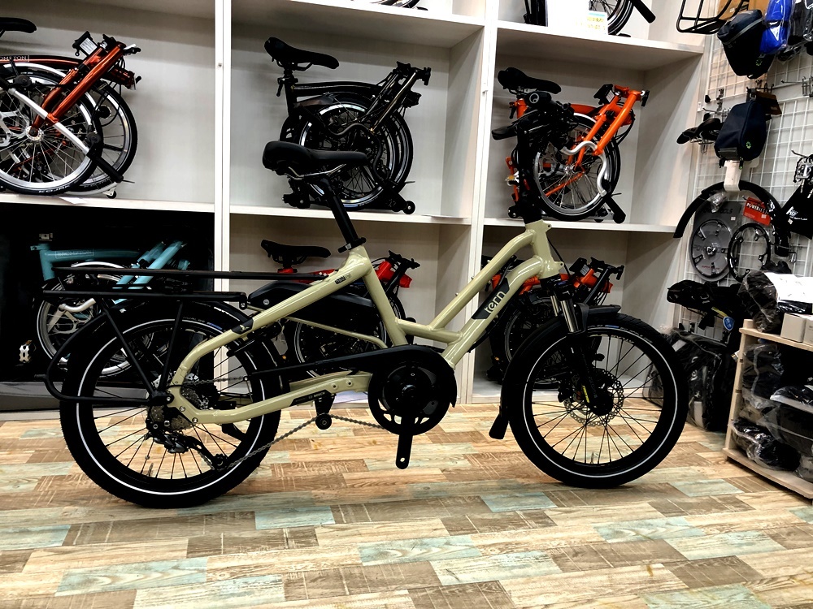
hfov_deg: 63.4
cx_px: 406
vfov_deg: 49.7
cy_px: 304
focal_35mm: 28
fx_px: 658
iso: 40
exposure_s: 1/33
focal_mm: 4
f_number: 1.8
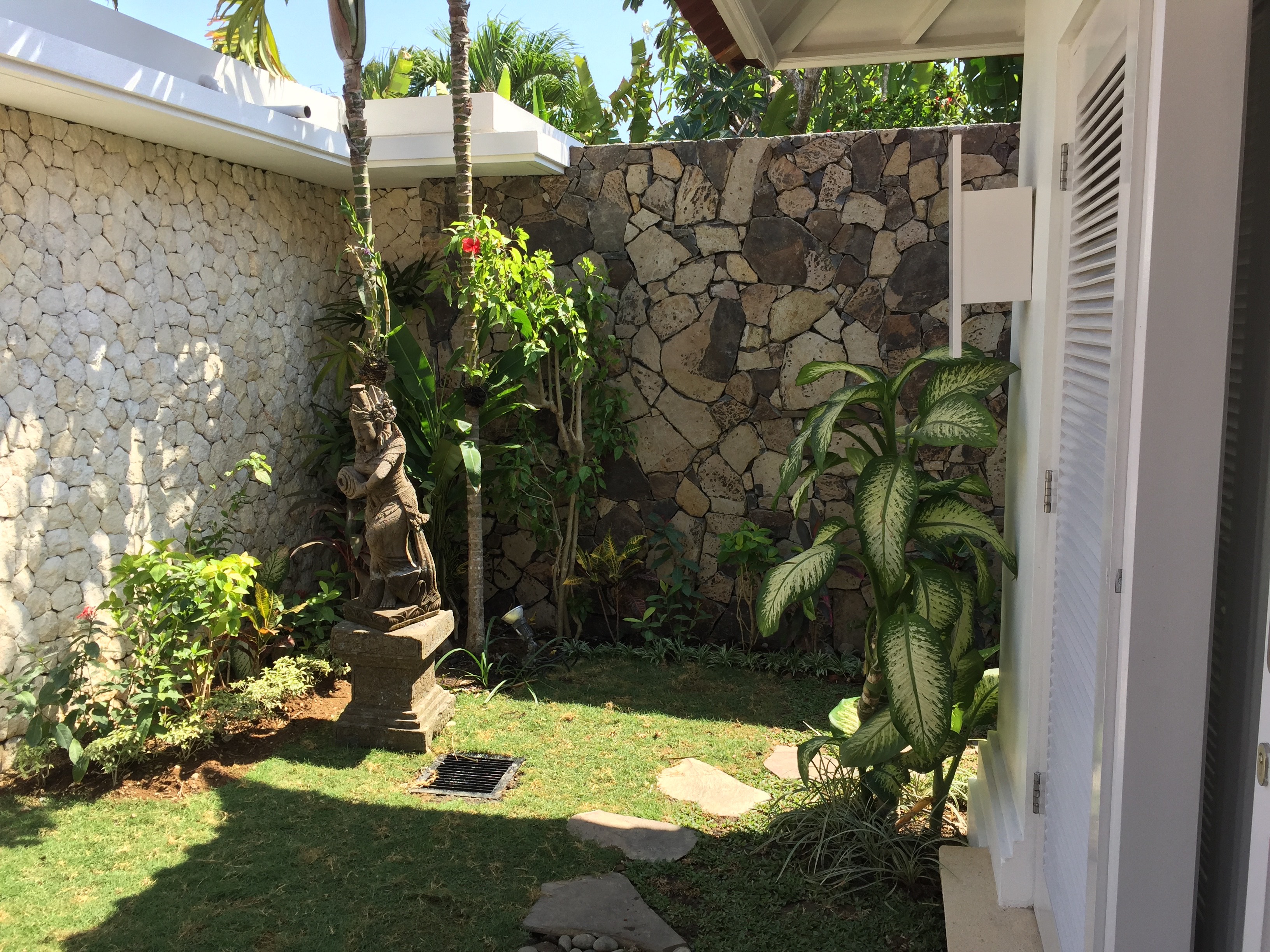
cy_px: 476
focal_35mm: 29
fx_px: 1064
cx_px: 635
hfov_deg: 61.7
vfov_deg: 48.2
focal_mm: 4.15
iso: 32
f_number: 2.2
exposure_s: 1/557
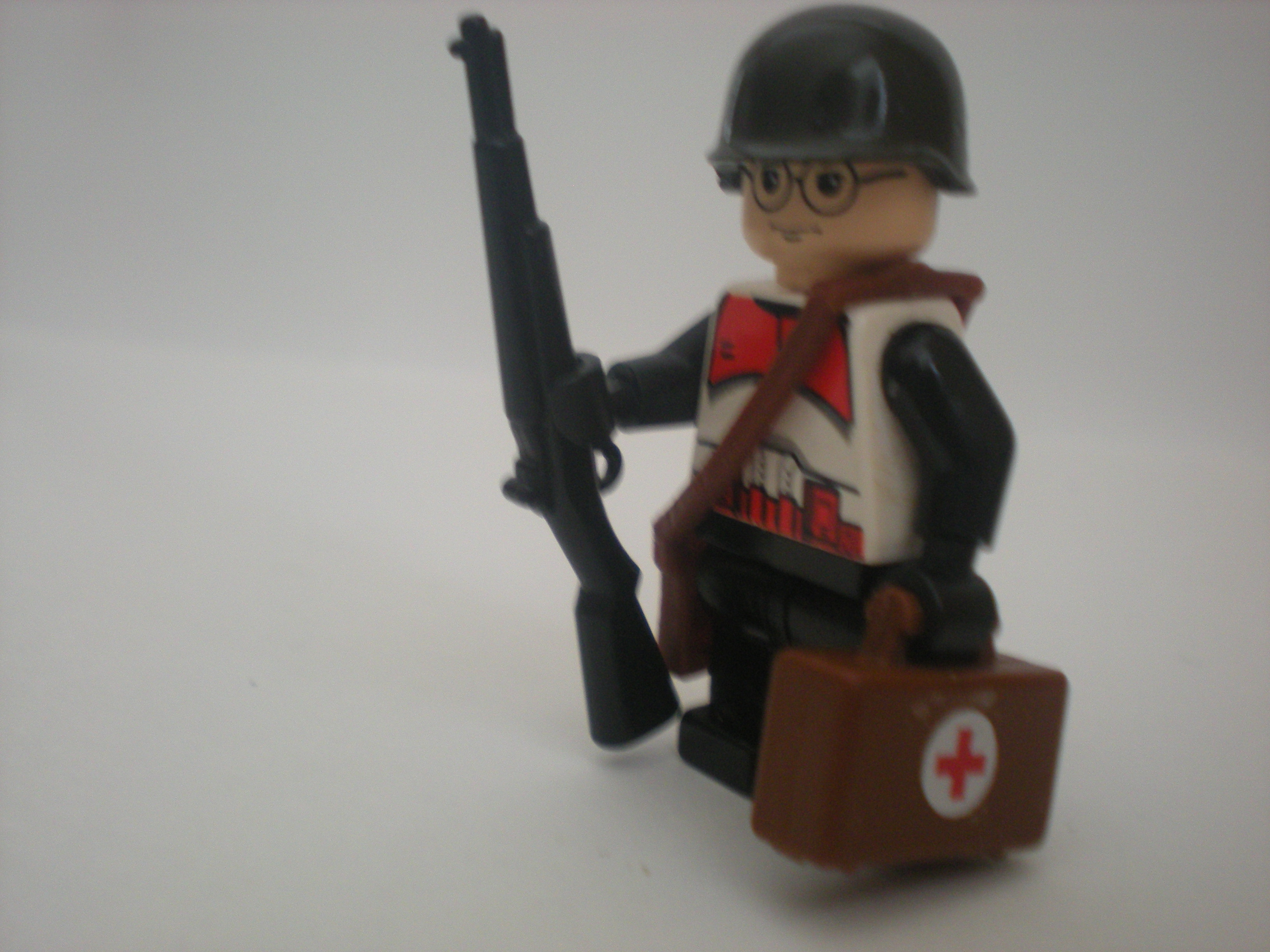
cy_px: 476
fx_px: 1614
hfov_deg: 42.9
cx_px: 635
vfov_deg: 32.9
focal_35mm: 44
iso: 200
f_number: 3.5
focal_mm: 7.4
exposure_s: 1/16.5
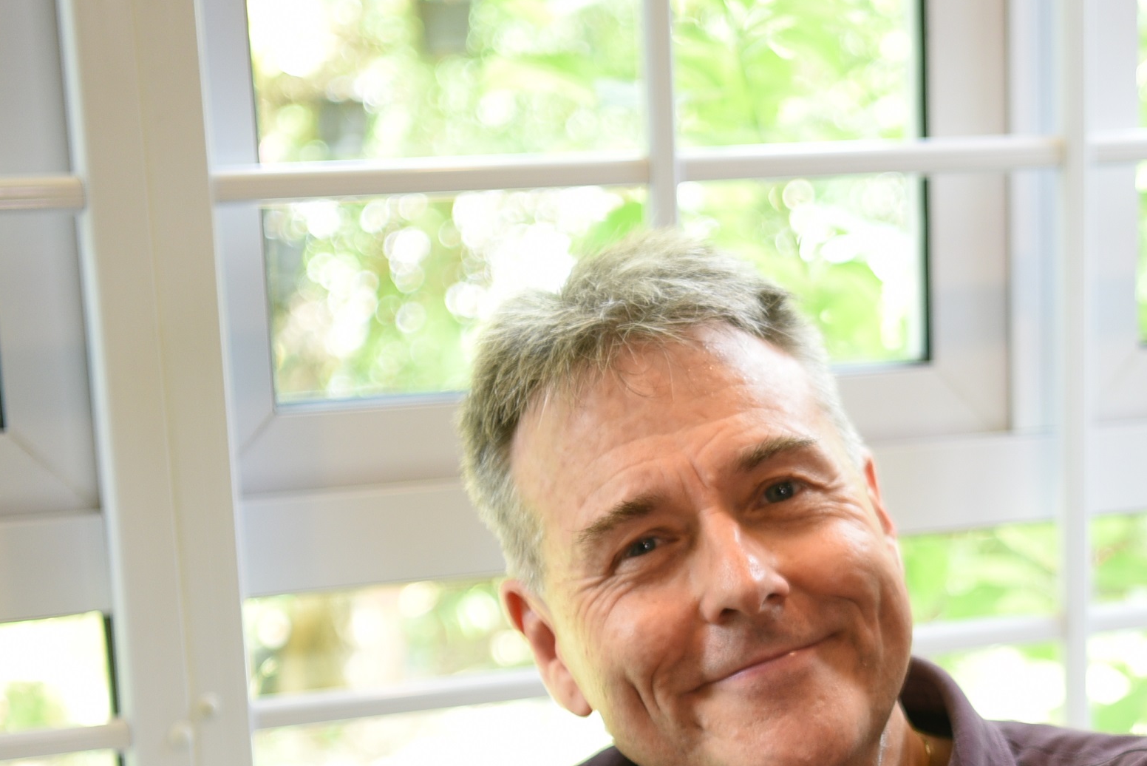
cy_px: 848
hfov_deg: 17.5
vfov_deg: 11.8
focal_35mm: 114
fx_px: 3633
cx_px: 1138
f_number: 3.5
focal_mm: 42
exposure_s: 1/60
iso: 220
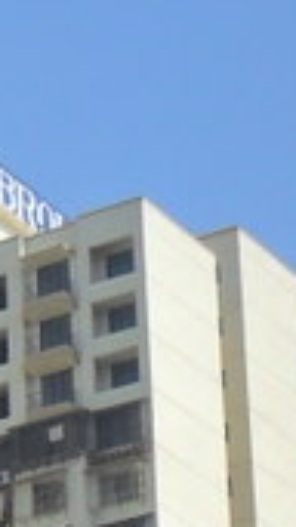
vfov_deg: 11.2
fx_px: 2641
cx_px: -749
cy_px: 629
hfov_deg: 5.8
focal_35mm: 189
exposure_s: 1/1000
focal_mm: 6.6
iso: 100
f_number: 4
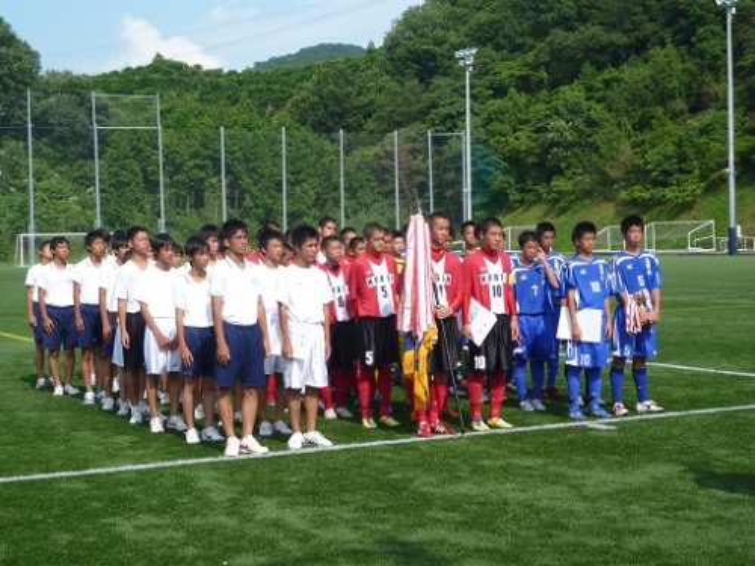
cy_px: 283
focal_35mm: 70
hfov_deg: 27.8
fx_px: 1527
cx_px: 378
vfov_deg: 21.0
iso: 160
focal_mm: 12.4
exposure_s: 1/500
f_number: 5.1
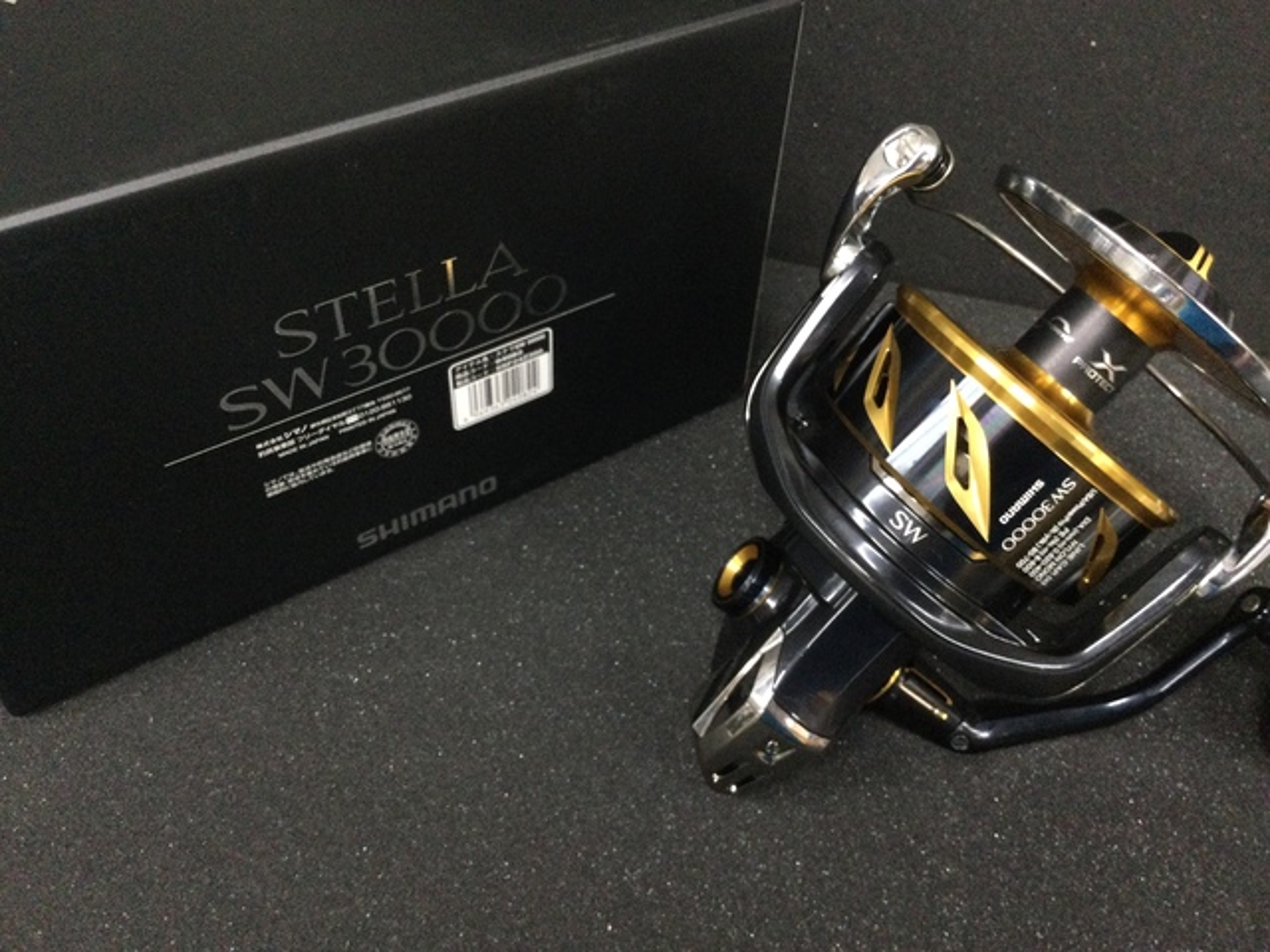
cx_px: 635
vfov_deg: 45.4
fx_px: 1137
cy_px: 476
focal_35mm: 31
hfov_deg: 58.4
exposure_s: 1/30
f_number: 2.4
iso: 200
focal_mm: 3.3
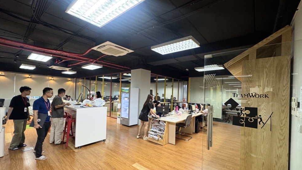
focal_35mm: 16
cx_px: 152
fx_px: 128
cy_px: 94
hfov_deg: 99.4
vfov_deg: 66.9
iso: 250
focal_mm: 2.22
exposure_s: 1/50
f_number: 2.2
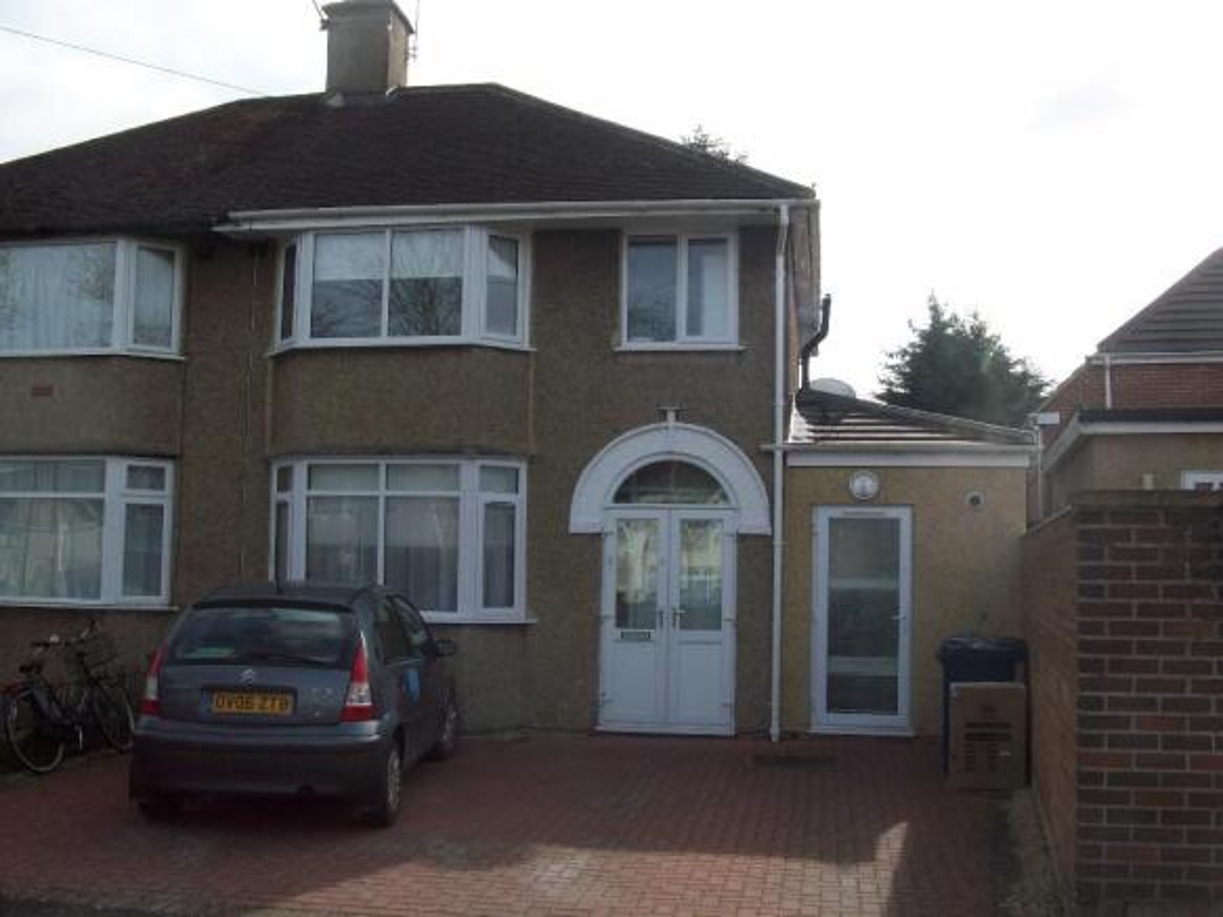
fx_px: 1201
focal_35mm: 34
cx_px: 612
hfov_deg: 54.0
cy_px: 458
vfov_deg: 41.8
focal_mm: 5.7
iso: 64
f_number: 5.5
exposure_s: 1/306
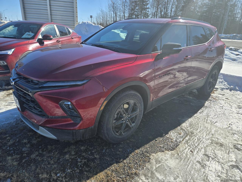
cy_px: 91
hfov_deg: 73.9
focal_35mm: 23
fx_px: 161
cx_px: 121
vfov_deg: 58.9
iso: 25
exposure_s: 1/2572
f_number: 1.8
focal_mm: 5.4
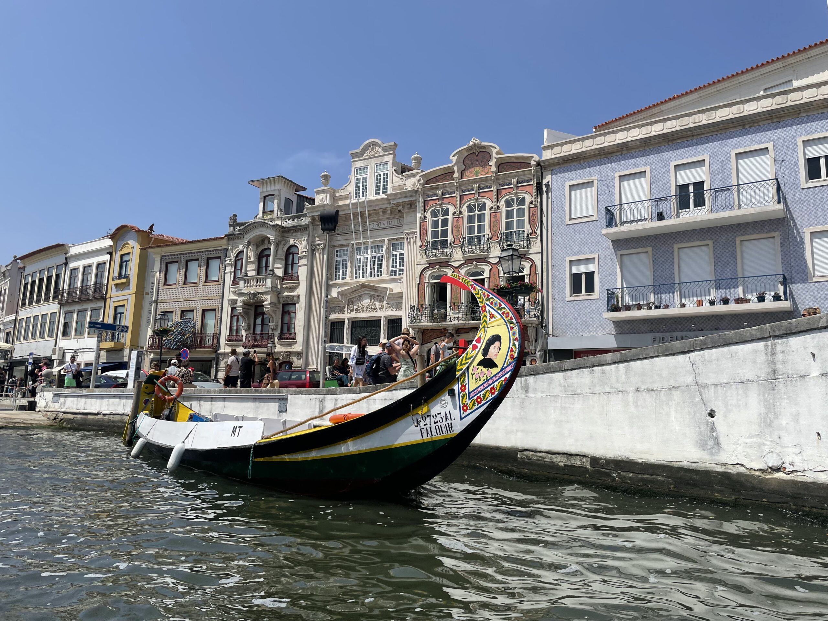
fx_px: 622
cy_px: 310
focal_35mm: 26
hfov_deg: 67.3
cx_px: 414
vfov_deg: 53.1
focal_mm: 4.2
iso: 32
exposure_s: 1/5556
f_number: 1.6
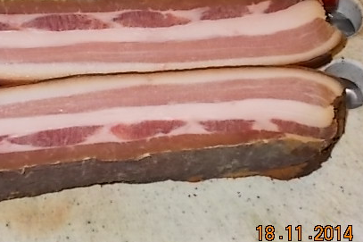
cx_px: 96
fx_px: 1089
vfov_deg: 12.6
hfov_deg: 18.8
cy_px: 70
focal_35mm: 108
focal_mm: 11.8
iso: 200
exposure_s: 1/60
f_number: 5.3
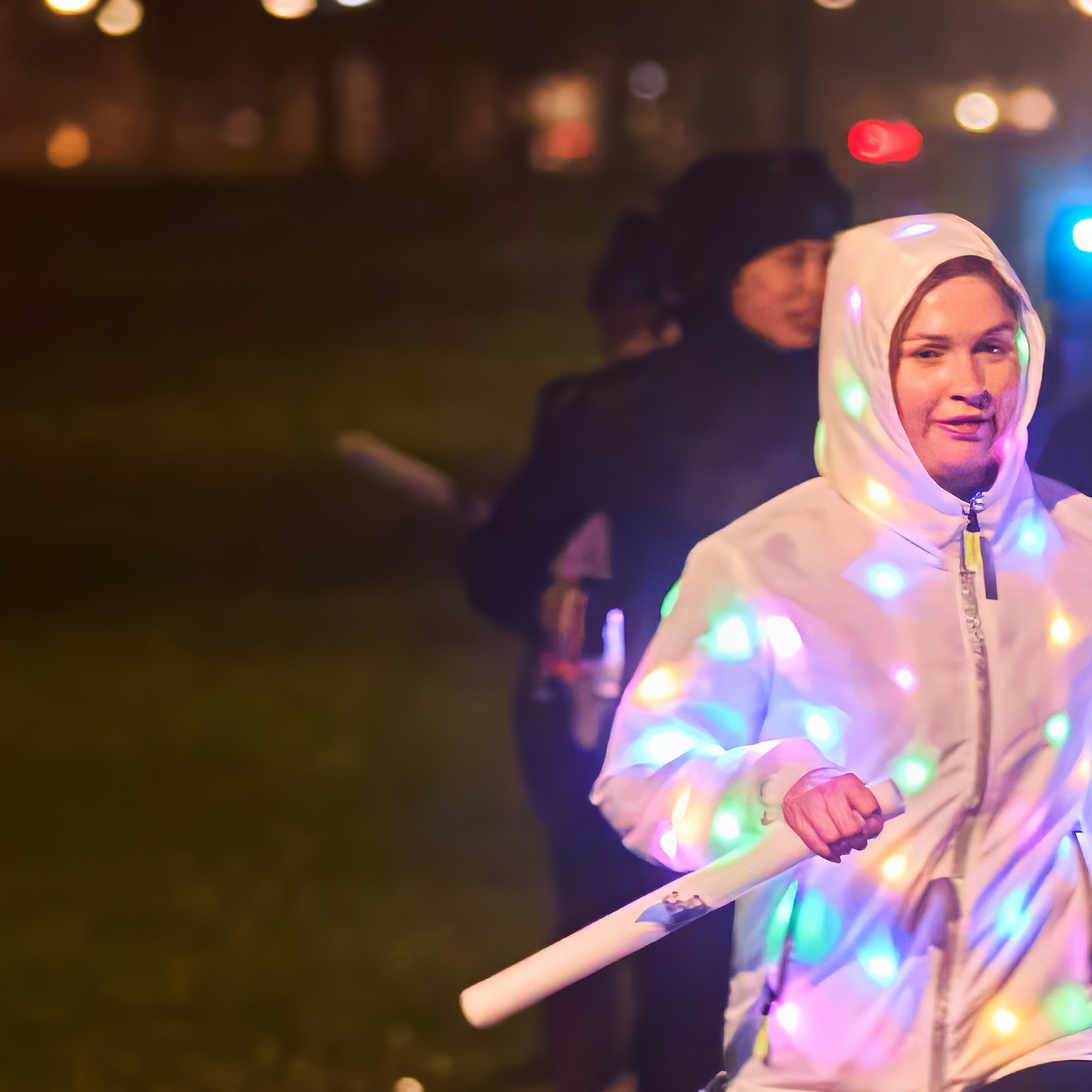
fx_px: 14990
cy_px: 1044
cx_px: 1664
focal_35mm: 420
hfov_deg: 4.1
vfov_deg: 4.2
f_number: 2.8
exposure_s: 1/250
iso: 12800
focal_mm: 107
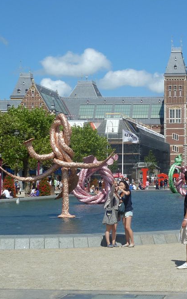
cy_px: 145
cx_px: 186
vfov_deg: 24.3
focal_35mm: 85
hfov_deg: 15.1
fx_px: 692
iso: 80
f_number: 5
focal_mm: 8.5
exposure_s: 1/500
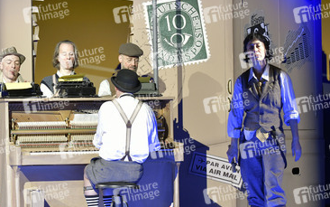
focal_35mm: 113
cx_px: 148
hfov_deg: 18.4
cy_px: 126
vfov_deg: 11.6
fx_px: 1017
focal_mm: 90
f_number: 4.5
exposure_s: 1/160
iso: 2500
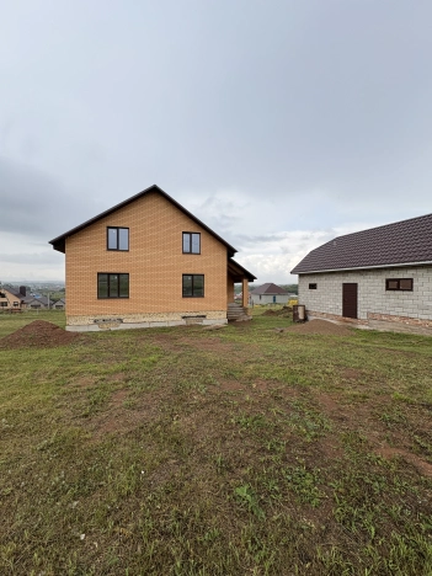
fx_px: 233
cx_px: 216
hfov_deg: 85.7
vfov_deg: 102.1
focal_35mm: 14
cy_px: 288
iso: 40
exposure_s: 1/910
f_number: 2.2
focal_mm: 2.22
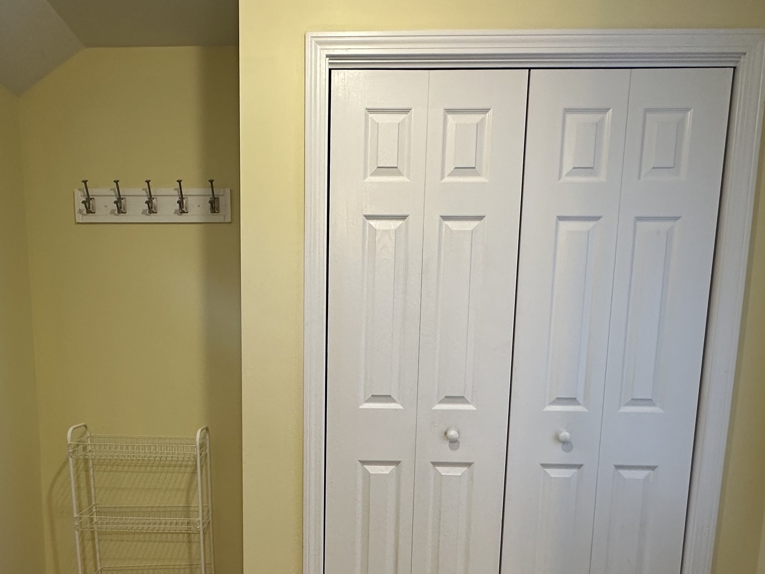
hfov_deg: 65.0
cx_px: 325
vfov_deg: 48.7
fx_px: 597
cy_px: 450
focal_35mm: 27
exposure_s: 1/60
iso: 200
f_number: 2.2
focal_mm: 2.22
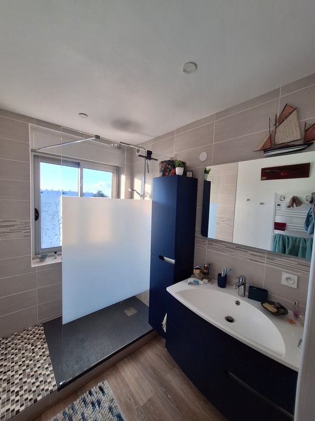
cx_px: 158
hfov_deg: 89.9
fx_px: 158
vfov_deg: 106.2
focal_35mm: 13
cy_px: 210
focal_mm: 1.74
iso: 50
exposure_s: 1/100
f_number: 2.2
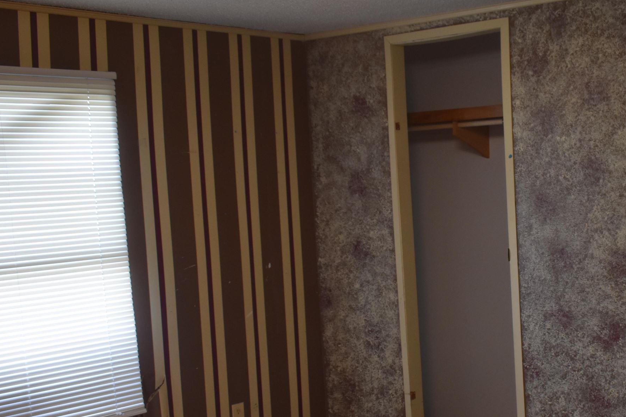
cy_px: 262
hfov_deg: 34.1
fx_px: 991
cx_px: 487
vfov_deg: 23.7
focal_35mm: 57
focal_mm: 22
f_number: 4
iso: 560
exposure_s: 1/60
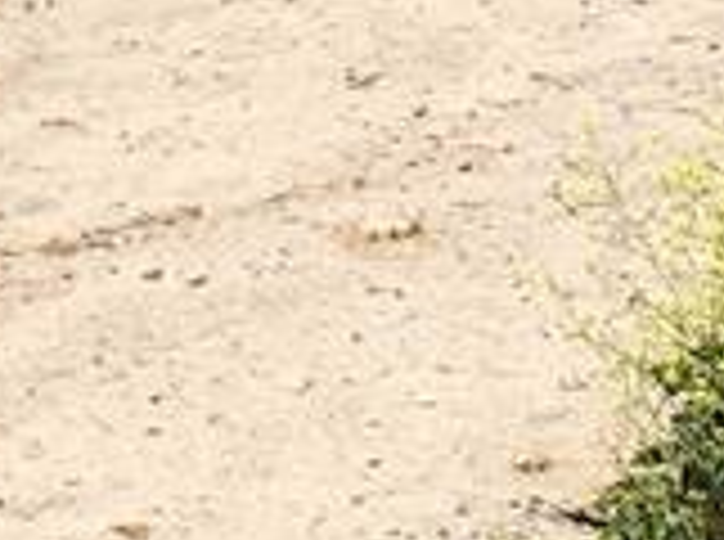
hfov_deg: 10.6
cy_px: -230
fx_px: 3861
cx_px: -67
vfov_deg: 7.9
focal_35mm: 185
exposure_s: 1/2404
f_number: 2.2
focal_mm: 4.15
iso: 25
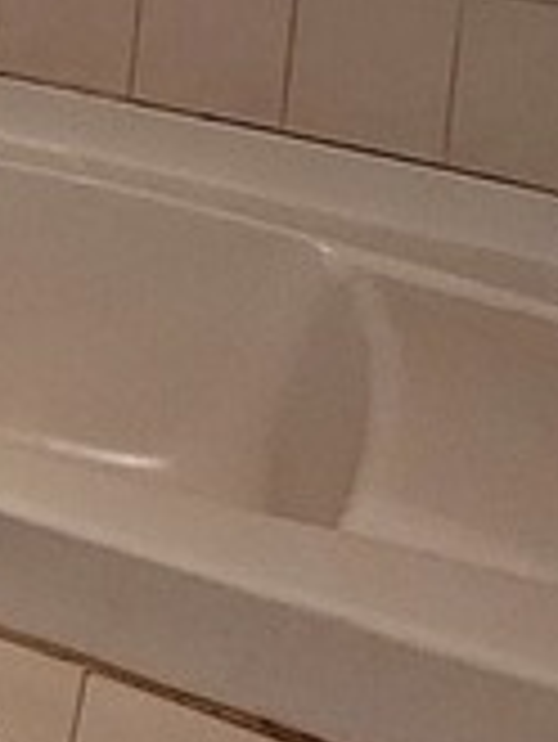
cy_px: -463
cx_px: -972
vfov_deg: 19.2
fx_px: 1825
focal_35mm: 85
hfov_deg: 11.9
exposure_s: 1/60
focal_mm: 2.2
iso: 400
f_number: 2.2
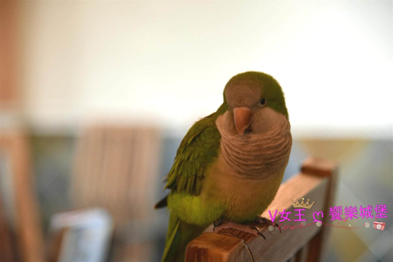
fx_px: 1310
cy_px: 131
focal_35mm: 120
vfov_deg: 11.4
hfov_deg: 17.1
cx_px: 196
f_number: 4
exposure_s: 1/80
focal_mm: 120
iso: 3200
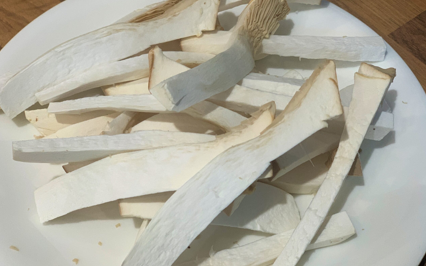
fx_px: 650
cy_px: 124
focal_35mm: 56
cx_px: 213
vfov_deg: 23.1
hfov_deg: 36.3
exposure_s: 1/50
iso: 160
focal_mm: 6
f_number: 2.4
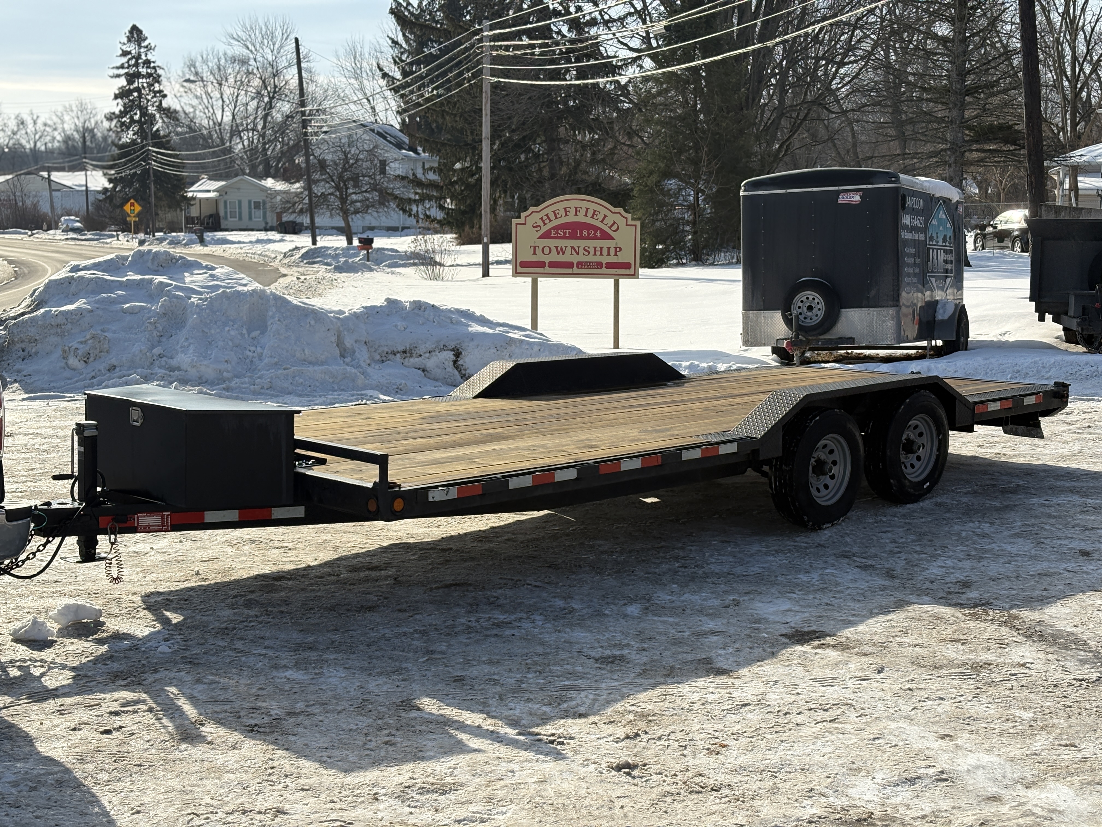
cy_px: 414
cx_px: 551
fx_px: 1655
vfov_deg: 28.0
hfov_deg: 36.8
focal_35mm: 52
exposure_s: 1/4630
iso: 40
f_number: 1.6
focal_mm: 5.96
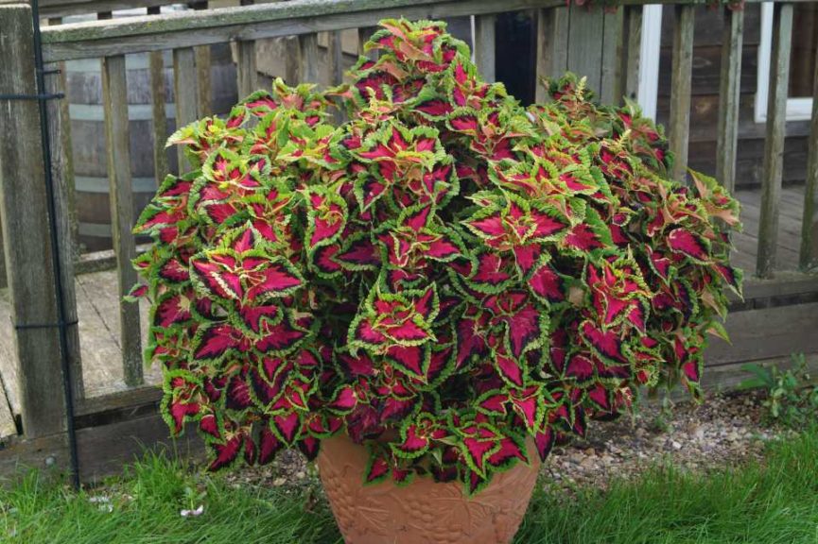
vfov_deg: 25.7
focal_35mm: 52
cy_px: 272
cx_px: 409
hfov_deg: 37.9
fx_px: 1192
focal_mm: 35
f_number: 6.3
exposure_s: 1/80
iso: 100
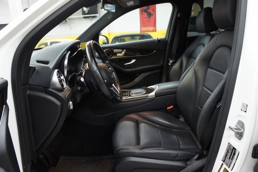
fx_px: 193
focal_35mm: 27
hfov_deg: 67.4
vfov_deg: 47.9
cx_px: 129
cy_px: 86
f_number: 3.5
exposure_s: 1/60
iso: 1600
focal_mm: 18
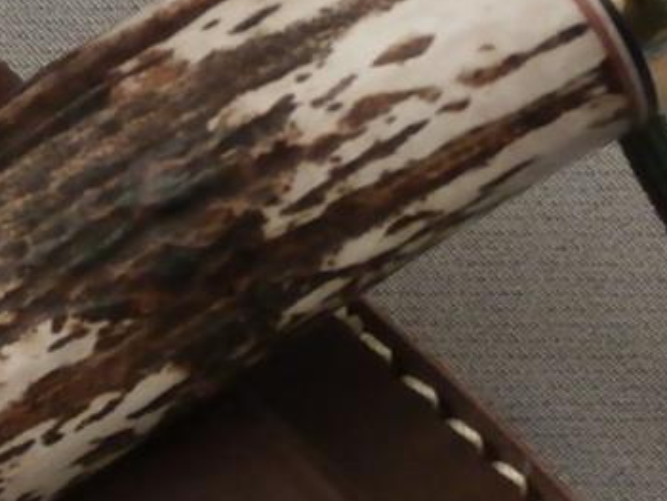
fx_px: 3567
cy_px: 680
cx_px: -221
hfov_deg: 10.4
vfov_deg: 7.9
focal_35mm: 185
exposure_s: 1/15
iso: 400
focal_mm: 8.02
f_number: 3.8
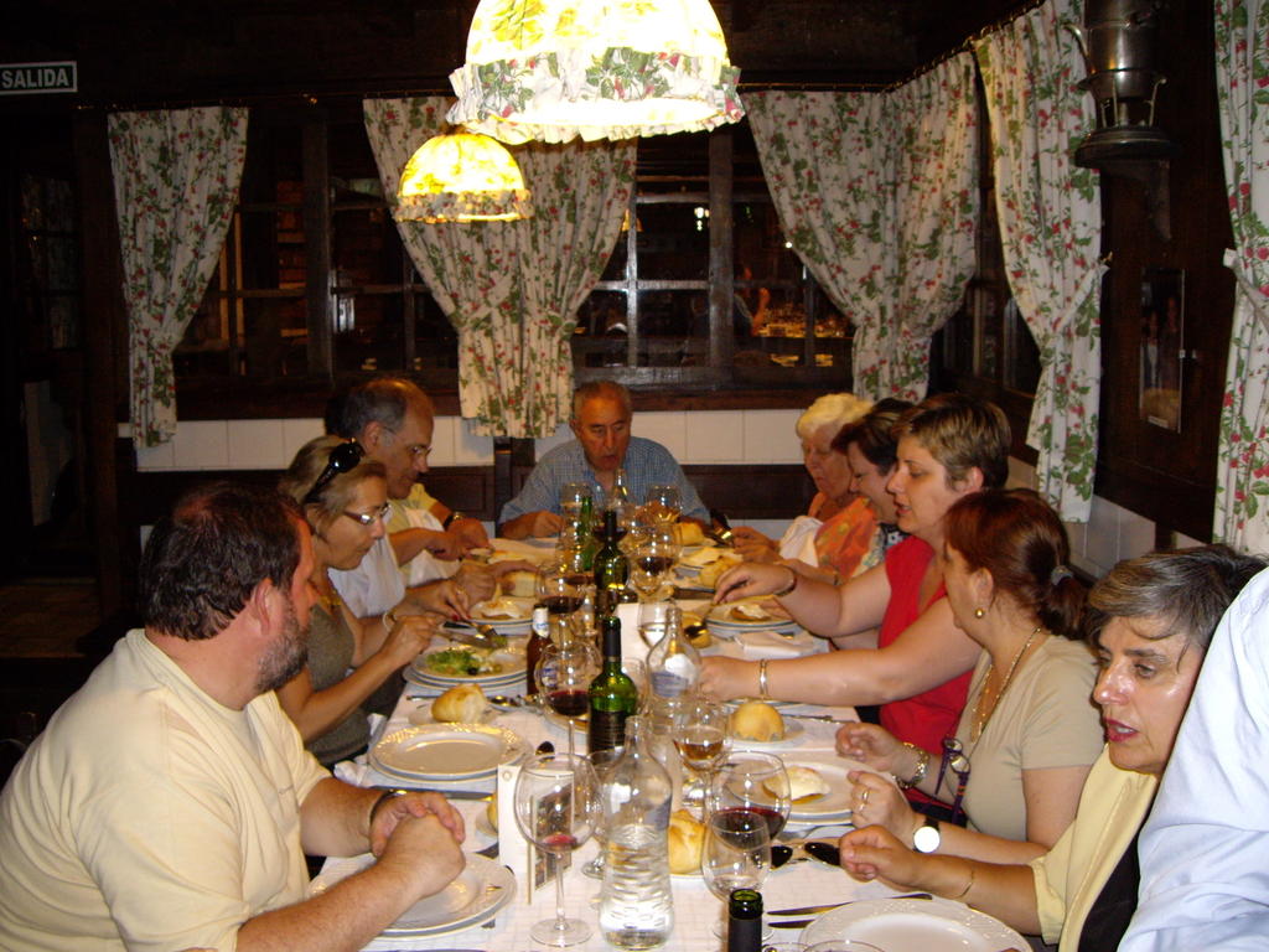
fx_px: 1393
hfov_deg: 49.0
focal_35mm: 38
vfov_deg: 37.7
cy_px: 476
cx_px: 634
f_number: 2.7
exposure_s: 1/40
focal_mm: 6.2
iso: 200
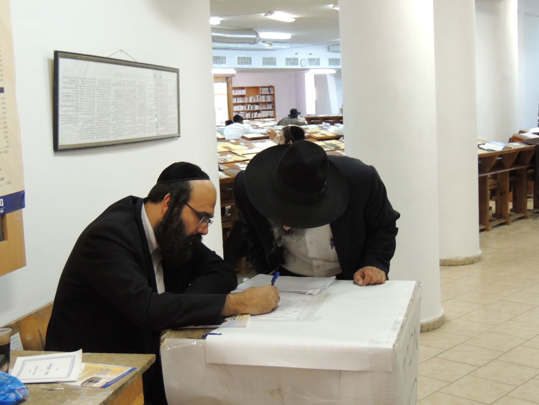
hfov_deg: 38.2
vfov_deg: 29.1
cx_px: 270
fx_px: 779
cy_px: 202
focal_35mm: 50
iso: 400
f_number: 3.6
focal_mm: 8.9
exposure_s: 1/13
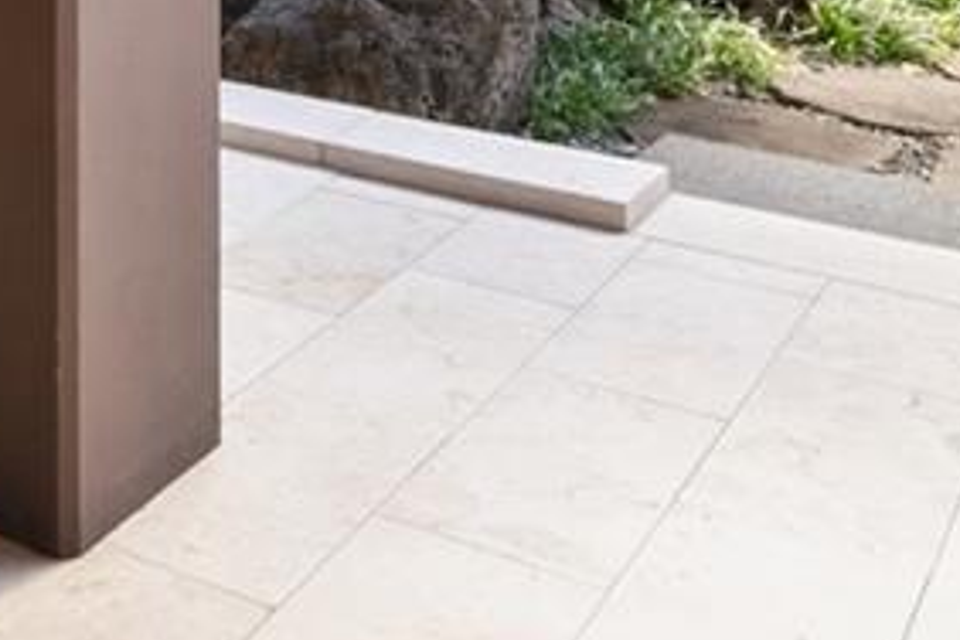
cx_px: -214
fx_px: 1813
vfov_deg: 17.2
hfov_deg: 26.2
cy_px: -429
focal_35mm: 68
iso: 125
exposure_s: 1/13
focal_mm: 12
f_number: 9
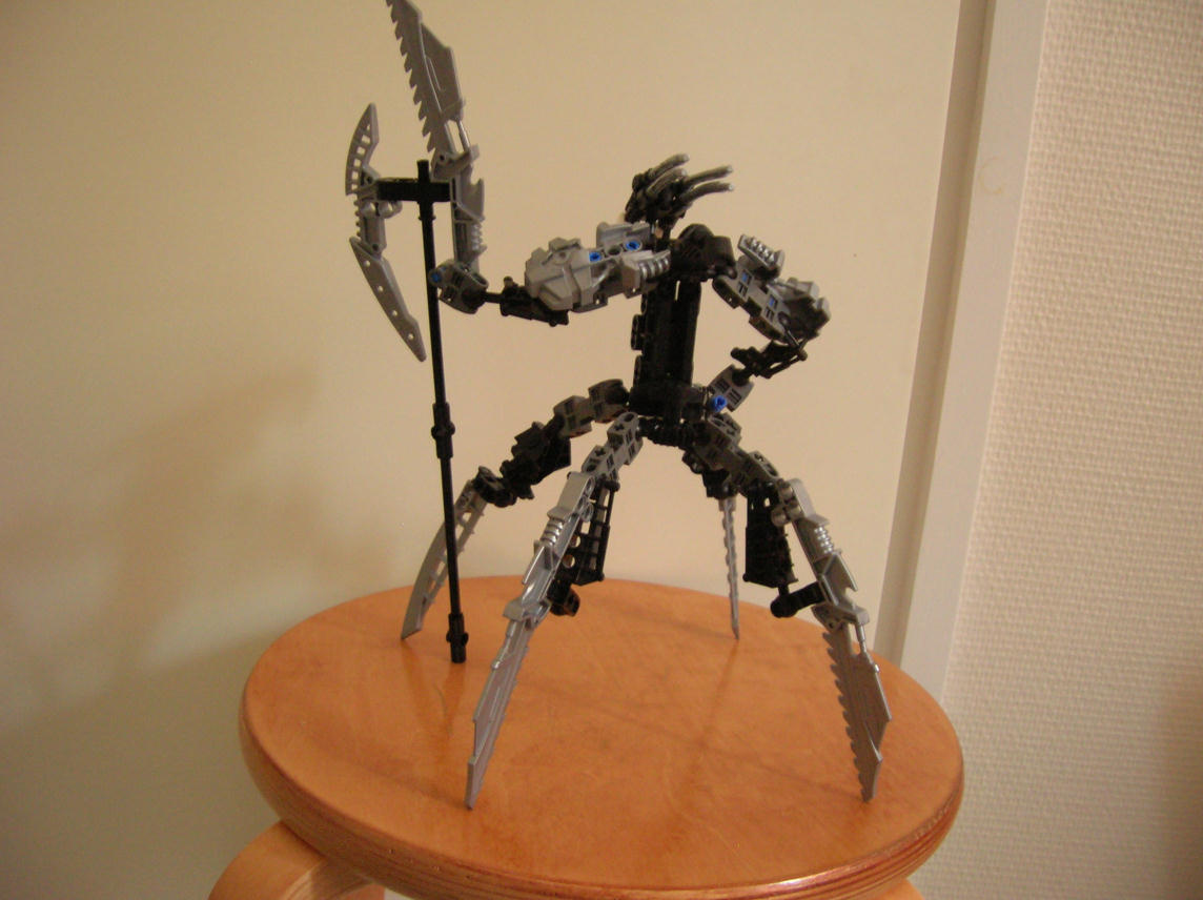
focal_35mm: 34
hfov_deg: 54.0
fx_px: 1181
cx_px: 602
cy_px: 450
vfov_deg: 41.7
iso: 187
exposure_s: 1/4
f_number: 2.9
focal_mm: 5.7
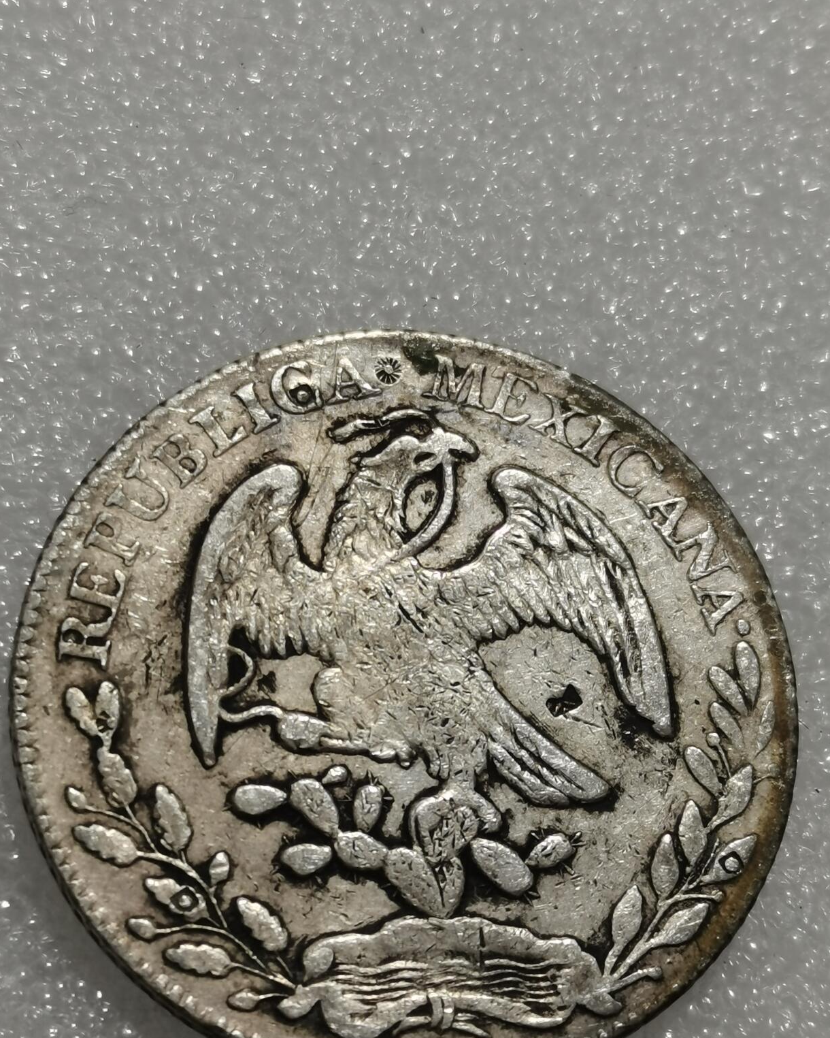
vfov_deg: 21.0
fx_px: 2794
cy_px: 599
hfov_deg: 16.9
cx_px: 392
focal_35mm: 91
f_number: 1.8
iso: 50
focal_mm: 5.58
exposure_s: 1/104
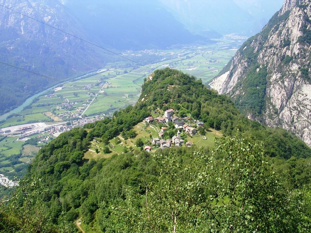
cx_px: 156
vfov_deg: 37.7
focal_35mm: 38
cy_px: 116
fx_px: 341
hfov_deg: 49.0
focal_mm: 5.8
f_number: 5.6
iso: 50
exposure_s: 1/174
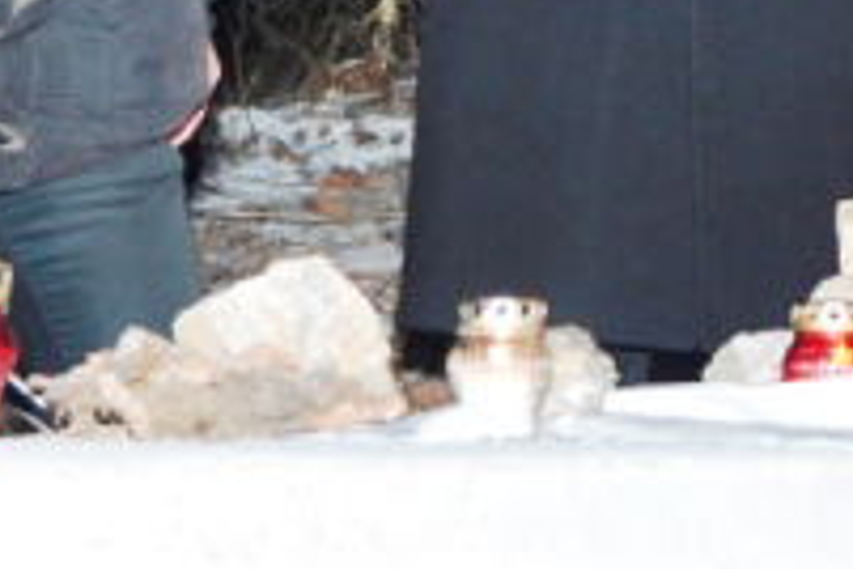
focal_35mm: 167
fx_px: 3957
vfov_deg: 8.0
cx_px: 1099
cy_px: -427
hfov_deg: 12.0
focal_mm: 28
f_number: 4
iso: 800
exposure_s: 1/60
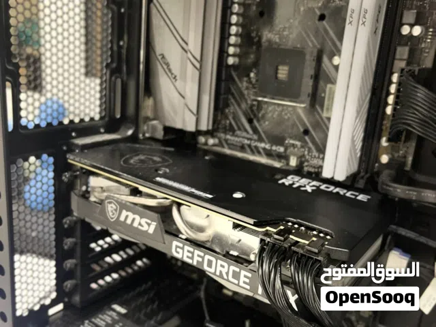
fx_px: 327
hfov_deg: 67.3
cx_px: 218
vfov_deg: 53.1
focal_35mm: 26
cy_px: 164
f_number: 1.6
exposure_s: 1/33
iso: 640
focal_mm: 5.1
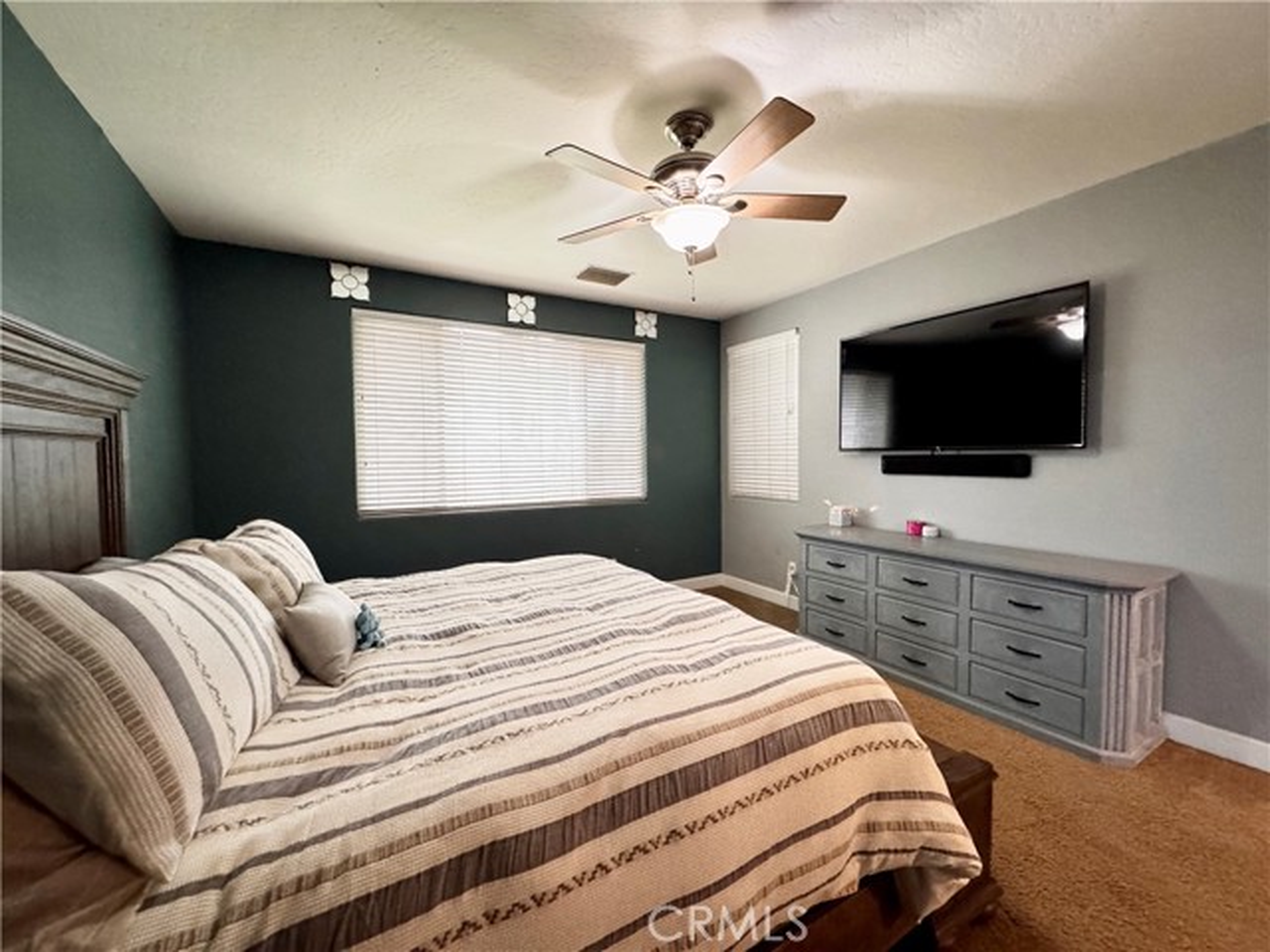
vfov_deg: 85.7
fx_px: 514
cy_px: 476
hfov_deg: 102.1
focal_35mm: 14
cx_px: 635
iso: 1250
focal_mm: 2.22
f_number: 2.2
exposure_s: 1/60
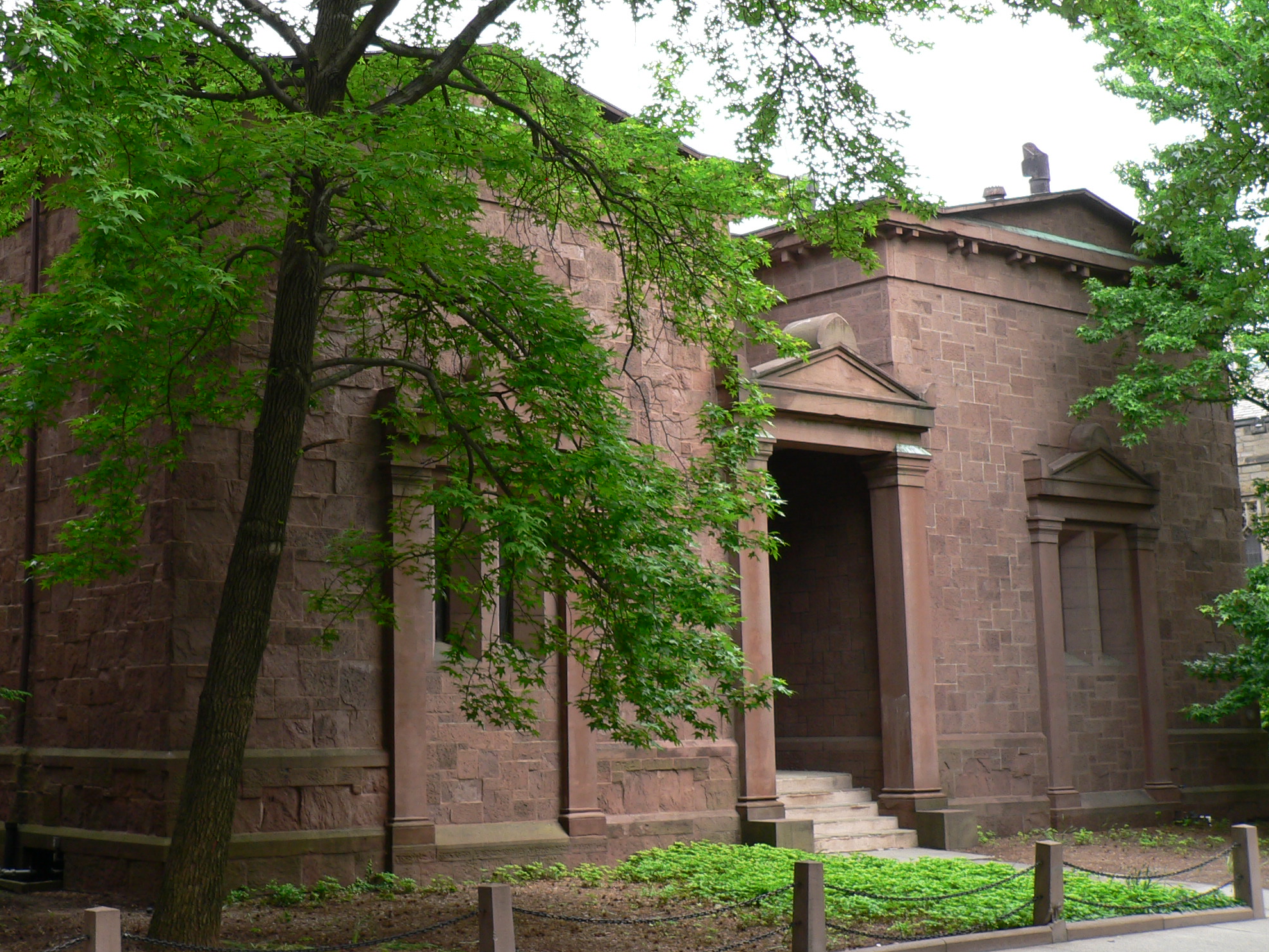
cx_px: 478
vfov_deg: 27.5
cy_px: 380
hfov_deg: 36.0
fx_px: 1943
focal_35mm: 53
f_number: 2.8
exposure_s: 1/125
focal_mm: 6.8
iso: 80
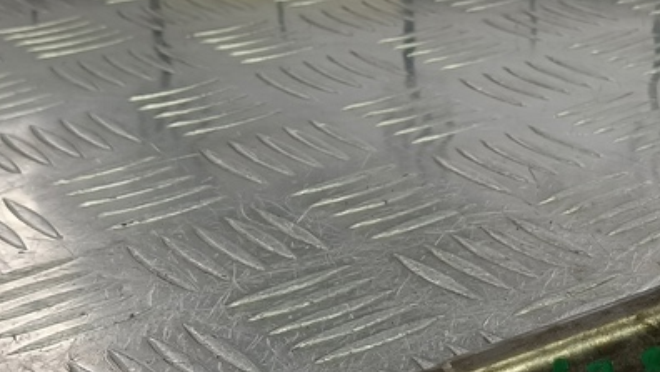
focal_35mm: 76
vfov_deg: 15.7
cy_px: 347
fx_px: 1330
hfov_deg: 26.7
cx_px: 620
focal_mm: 4.11
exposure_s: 1/100
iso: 116
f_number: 1.6
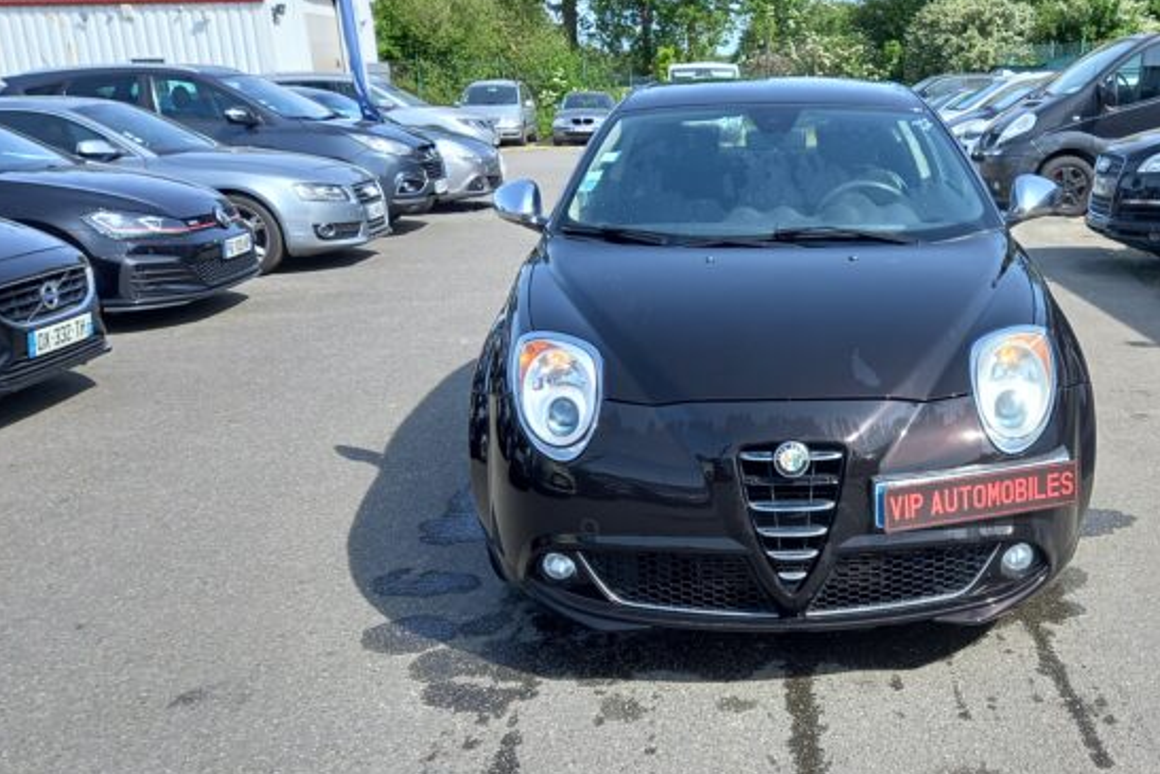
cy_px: 452
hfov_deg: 49.6
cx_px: 791
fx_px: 1225
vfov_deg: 35.0
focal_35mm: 38
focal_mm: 4.6
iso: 25
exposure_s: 1/308
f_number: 2
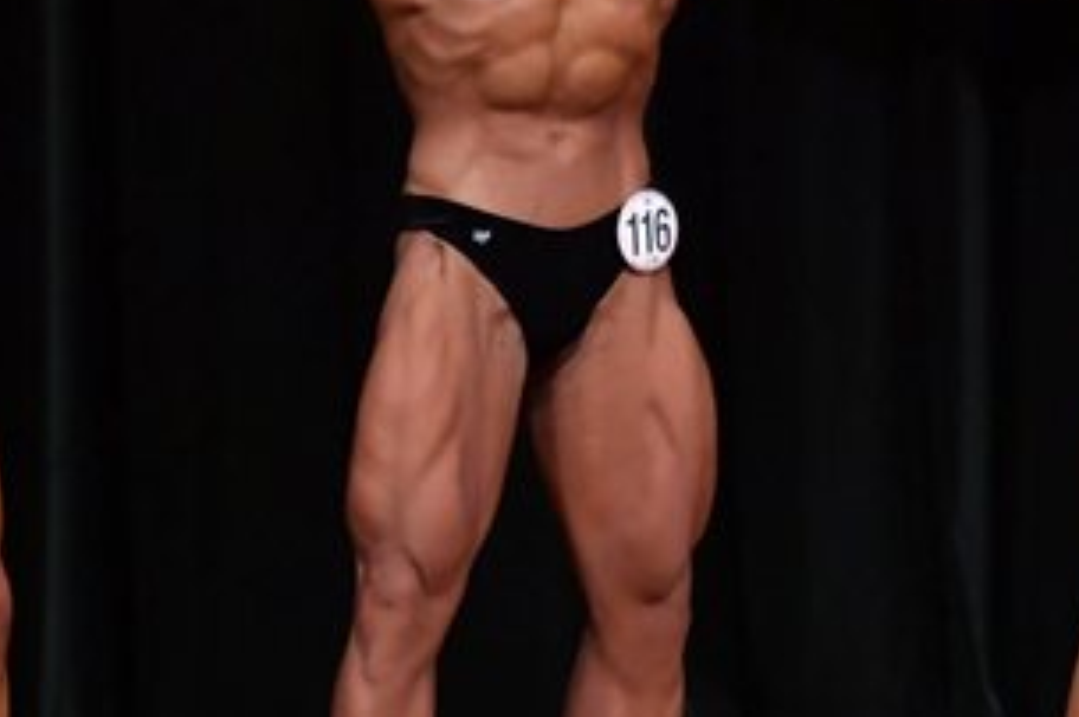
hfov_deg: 3.0
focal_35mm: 689
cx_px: 229
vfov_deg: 2.0
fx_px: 20628
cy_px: 291
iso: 5000
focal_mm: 180
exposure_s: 1/400
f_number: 5.6
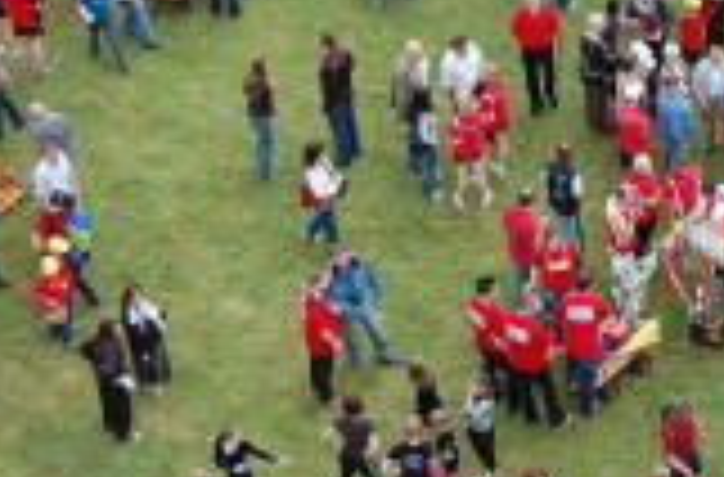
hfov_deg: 14.1
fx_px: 2845
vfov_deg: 9.5
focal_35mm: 142
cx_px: 818
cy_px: -88
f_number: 8
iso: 200
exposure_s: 1/250
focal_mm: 38
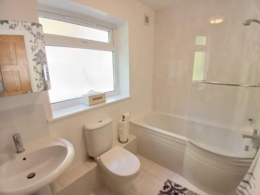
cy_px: 98
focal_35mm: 17
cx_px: 130
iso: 125
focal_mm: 1.4
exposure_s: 1/50
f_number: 2.2
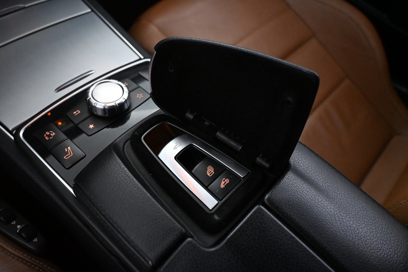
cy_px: 136
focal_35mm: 29
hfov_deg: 63.2
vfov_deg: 44.6
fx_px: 331
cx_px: 204
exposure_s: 1/60
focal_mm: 19.5
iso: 6400
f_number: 3.8
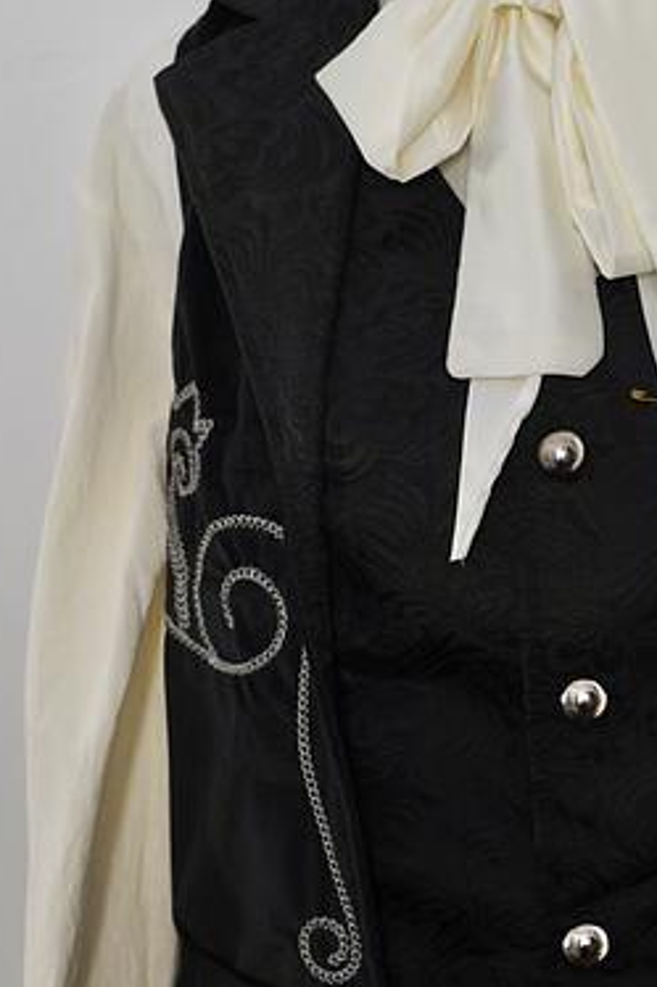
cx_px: 495
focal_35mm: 77
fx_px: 2110
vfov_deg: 26.3
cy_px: 546
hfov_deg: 17.6
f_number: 5
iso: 1600
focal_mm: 36
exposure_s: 1/125
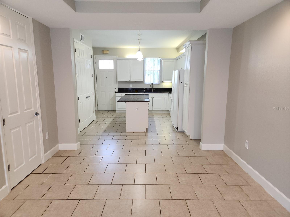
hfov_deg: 73.9
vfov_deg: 58.9
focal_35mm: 23
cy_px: 108
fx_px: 193
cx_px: 145
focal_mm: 5.4
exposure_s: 1/60
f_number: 1.8
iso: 125
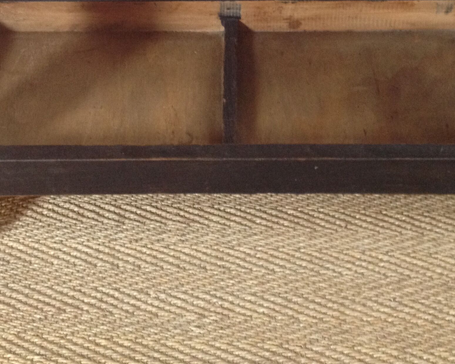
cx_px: 226
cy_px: 24
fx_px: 970
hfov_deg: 26.4
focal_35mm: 72
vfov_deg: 20.7
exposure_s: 1/20
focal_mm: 4.28
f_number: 2.4
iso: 160
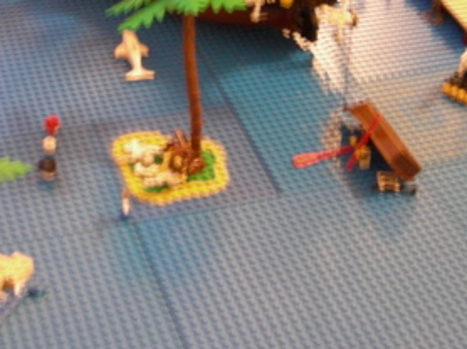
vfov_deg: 17.1
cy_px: -45
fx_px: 1119
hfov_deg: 23.4
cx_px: 133
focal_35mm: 83
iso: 200
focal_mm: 7.5
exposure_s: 1.06
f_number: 2.7
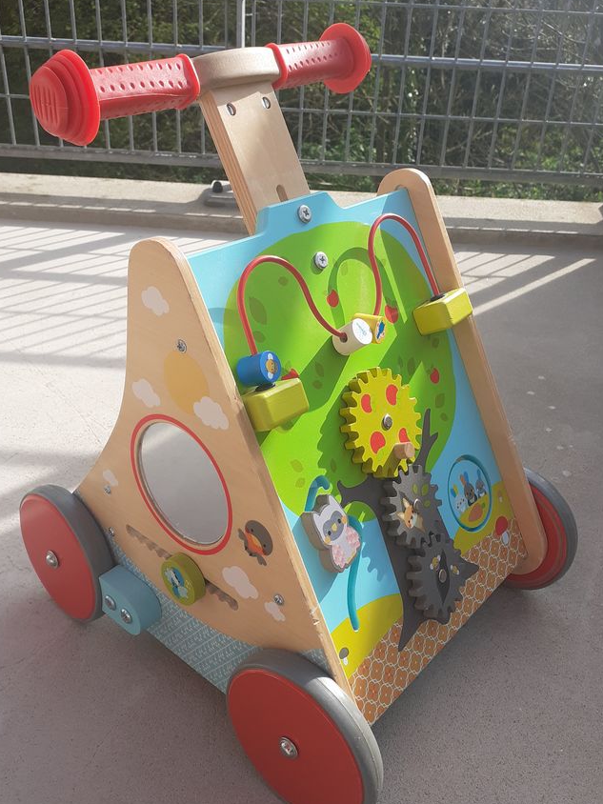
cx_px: 300
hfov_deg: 44.2
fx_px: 743
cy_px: 393
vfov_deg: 56.8
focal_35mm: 32
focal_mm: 3.6
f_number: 1.9
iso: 40
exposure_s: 1/898
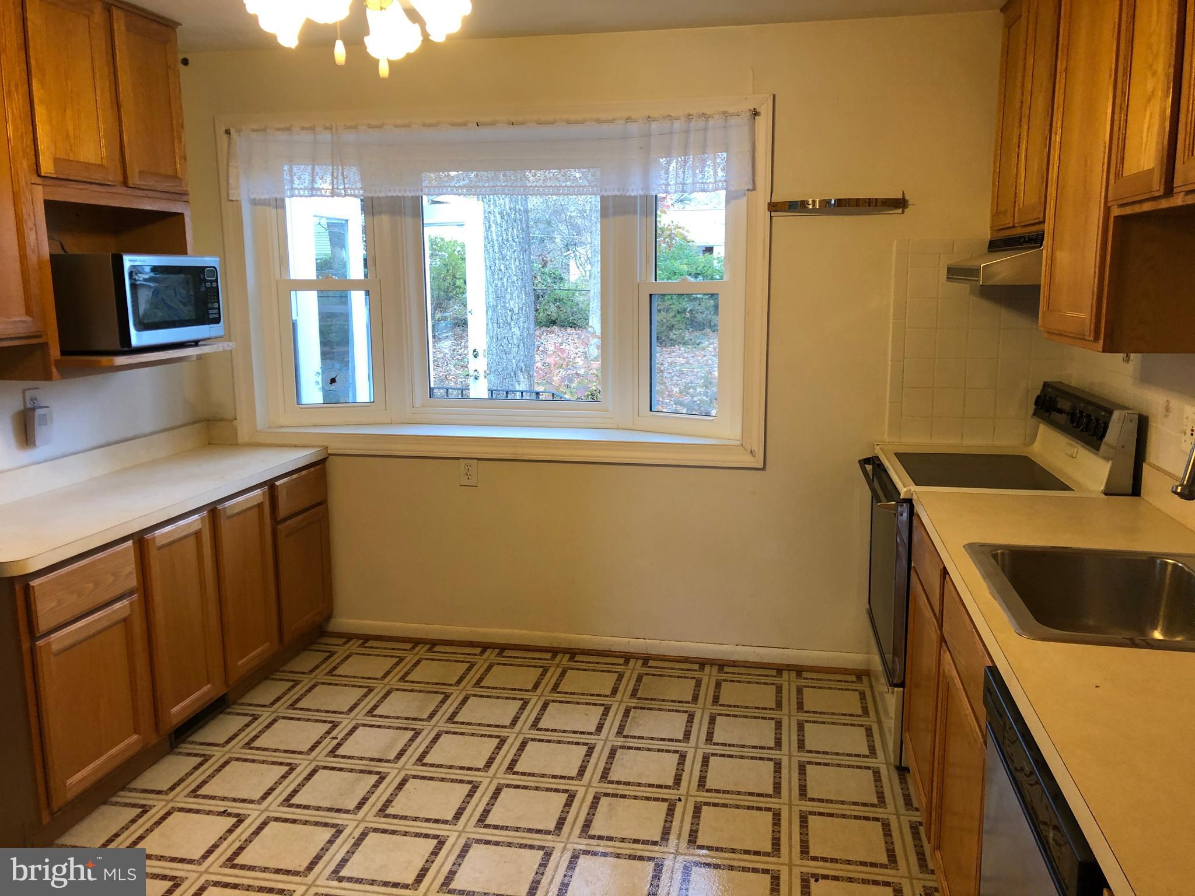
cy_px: 448
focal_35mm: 28
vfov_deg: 49.7
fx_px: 967
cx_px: 598
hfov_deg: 63.4
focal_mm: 4
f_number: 1.8
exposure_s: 1/24
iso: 32
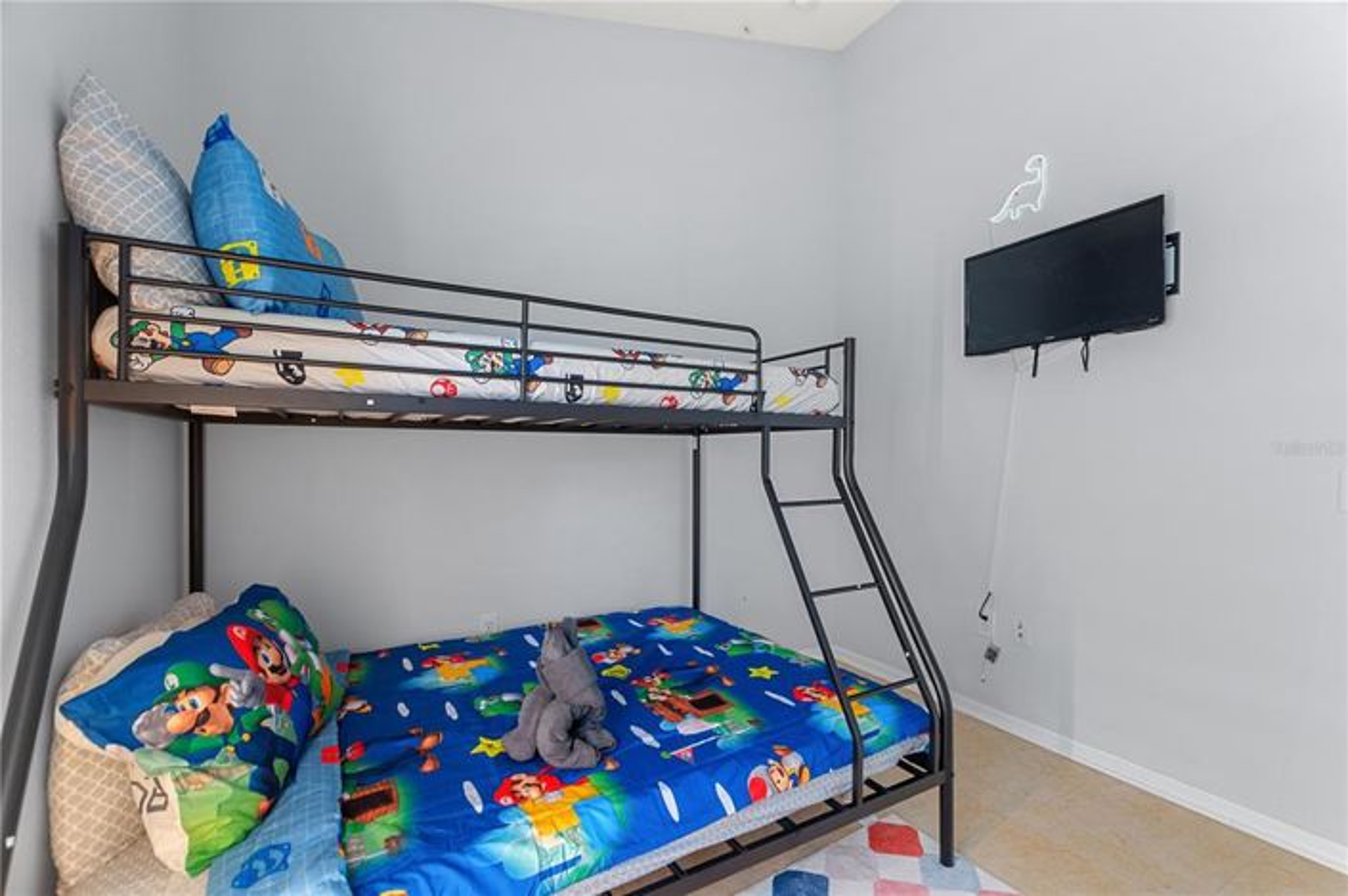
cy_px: 448
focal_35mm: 15
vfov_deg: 77.2
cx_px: 674
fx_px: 561
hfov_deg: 100.4
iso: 400
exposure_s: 1/1.25
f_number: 4.5
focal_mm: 10
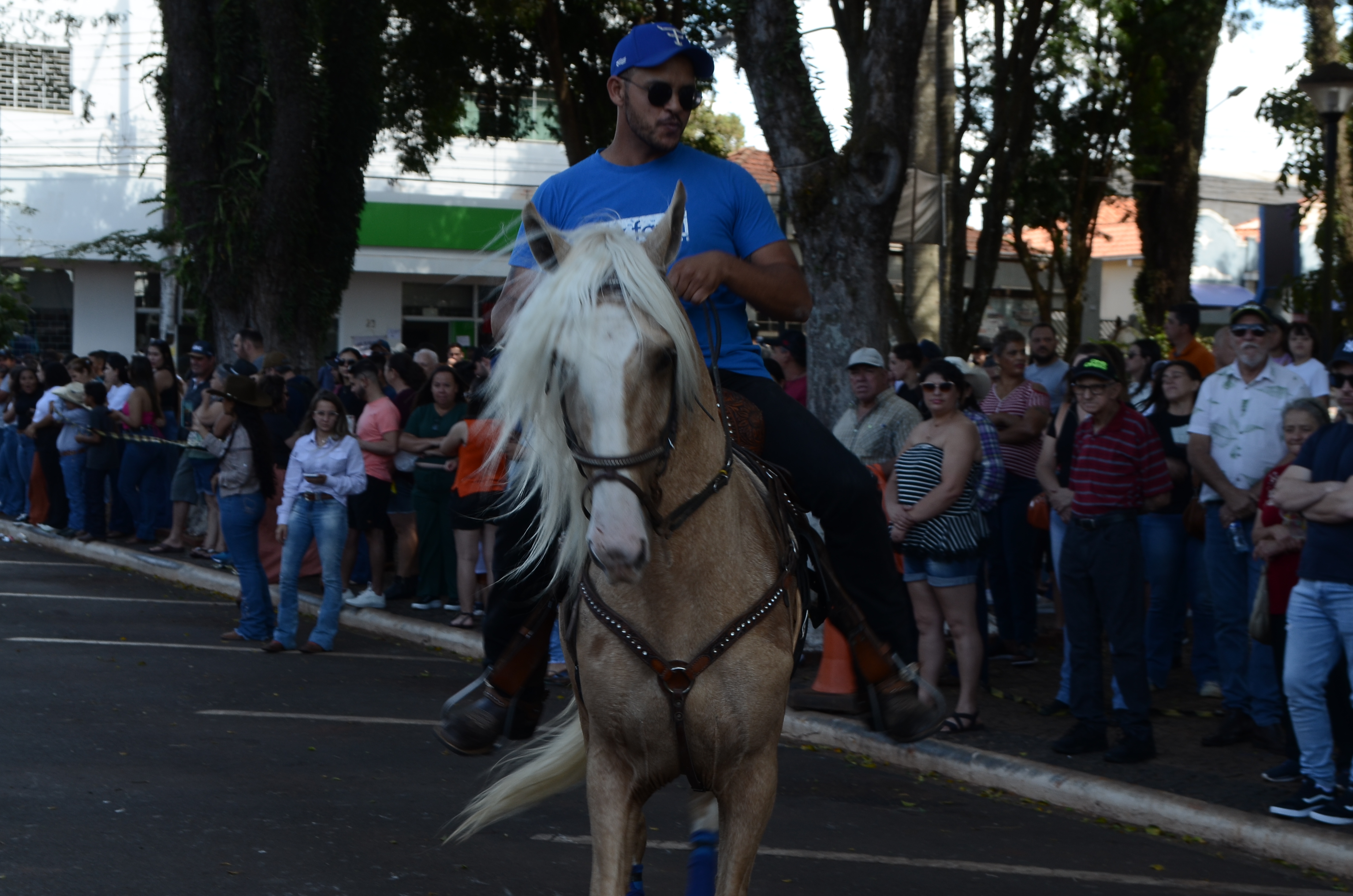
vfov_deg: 20.5
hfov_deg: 30.6
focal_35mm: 66
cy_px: 448
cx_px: 676
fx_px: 2475
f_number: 10
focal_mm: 44
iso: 200
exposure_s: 1/60
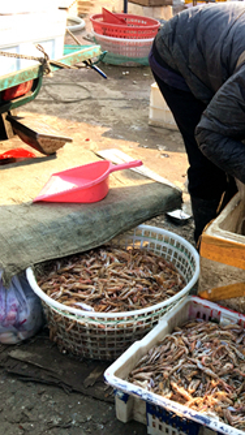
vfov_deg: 39.8
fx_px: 600
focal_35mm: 52
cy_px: 206
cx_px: 323
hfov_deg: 20.9
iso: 25
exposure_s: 1/390
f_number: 2.2
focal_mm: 4.15
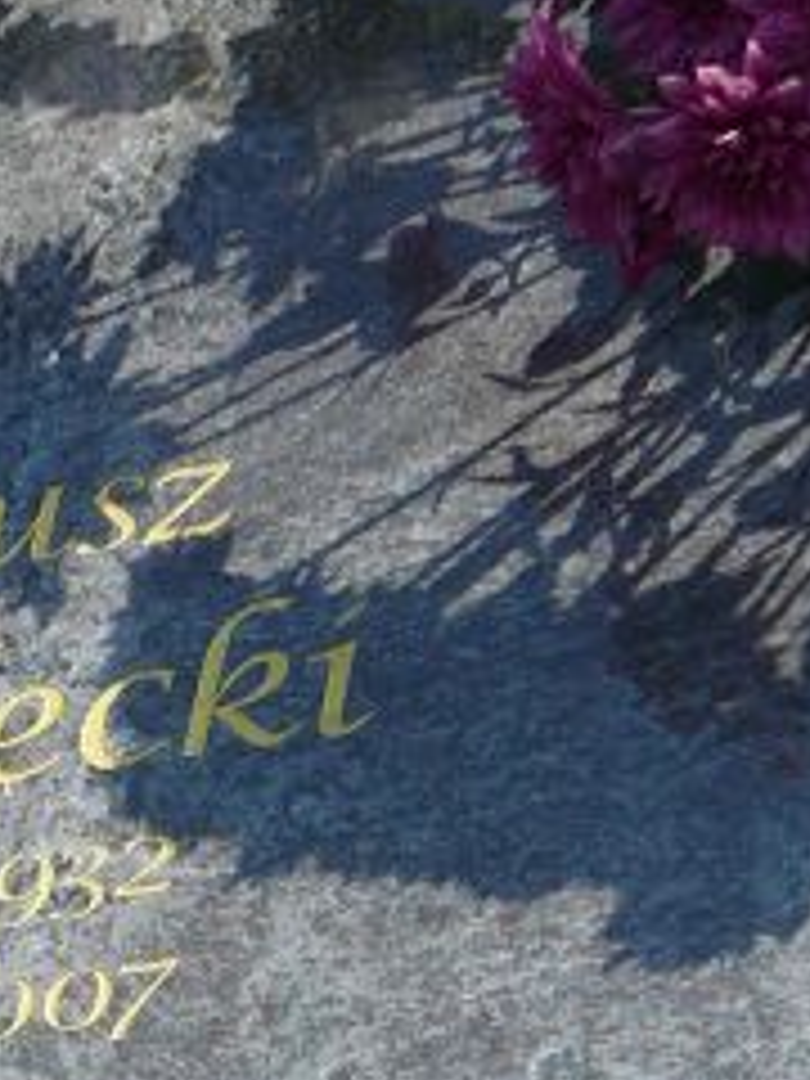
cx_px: -81
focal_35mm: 120
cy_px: 1310
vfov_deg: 15.8
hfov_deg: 12.1
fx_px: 3744
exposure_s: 1/640
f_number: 3.2
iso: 80
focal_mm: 6.7
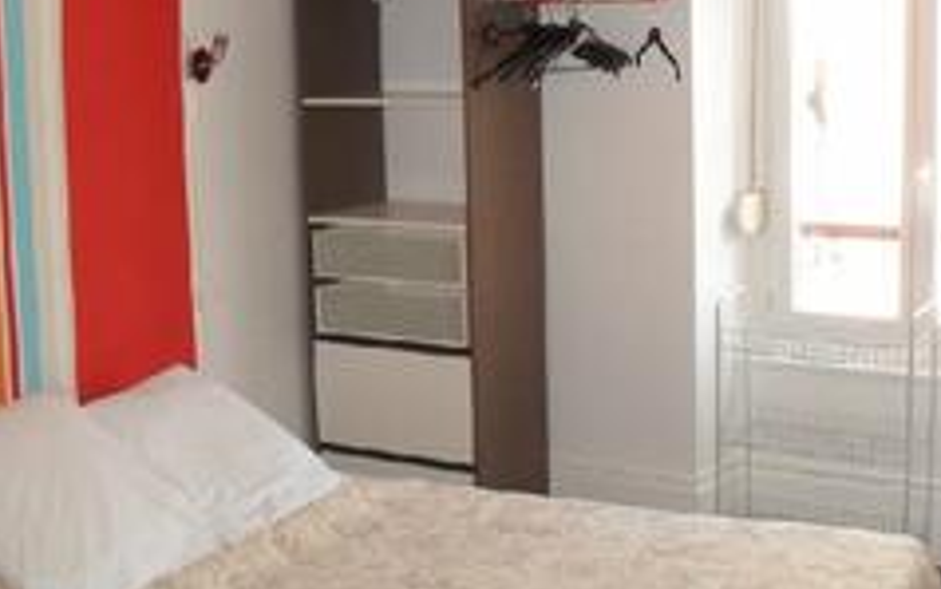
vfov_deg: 23.2
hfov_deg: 36.1
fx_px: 1437
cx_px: 577
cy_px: 277
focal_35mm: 56
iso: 160
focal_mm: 6.3
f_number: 3.2
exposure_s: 1/45
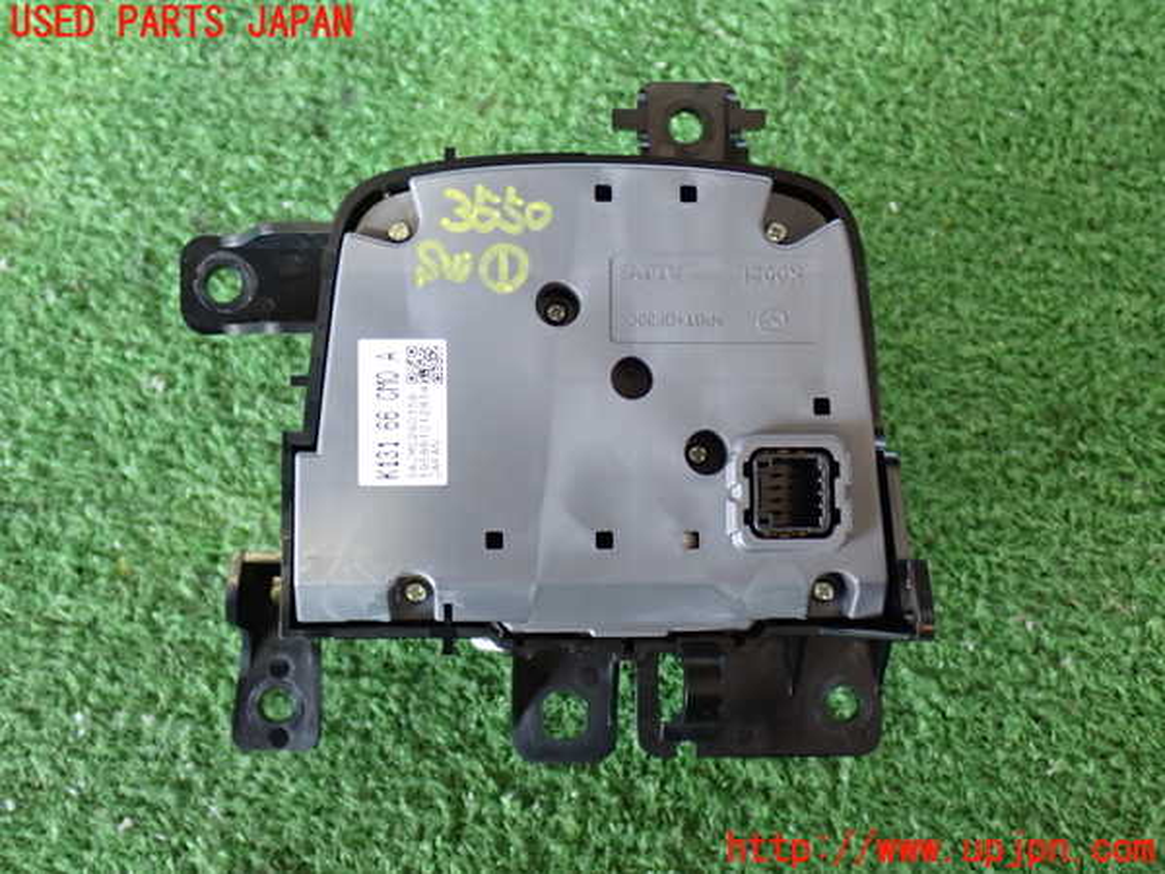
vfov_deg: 29.1
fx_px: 1683
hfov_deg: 38.2
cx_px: 582
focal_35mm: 50
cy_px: 437
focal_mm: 9.01
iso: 800
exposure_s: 1/40
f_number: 3.2
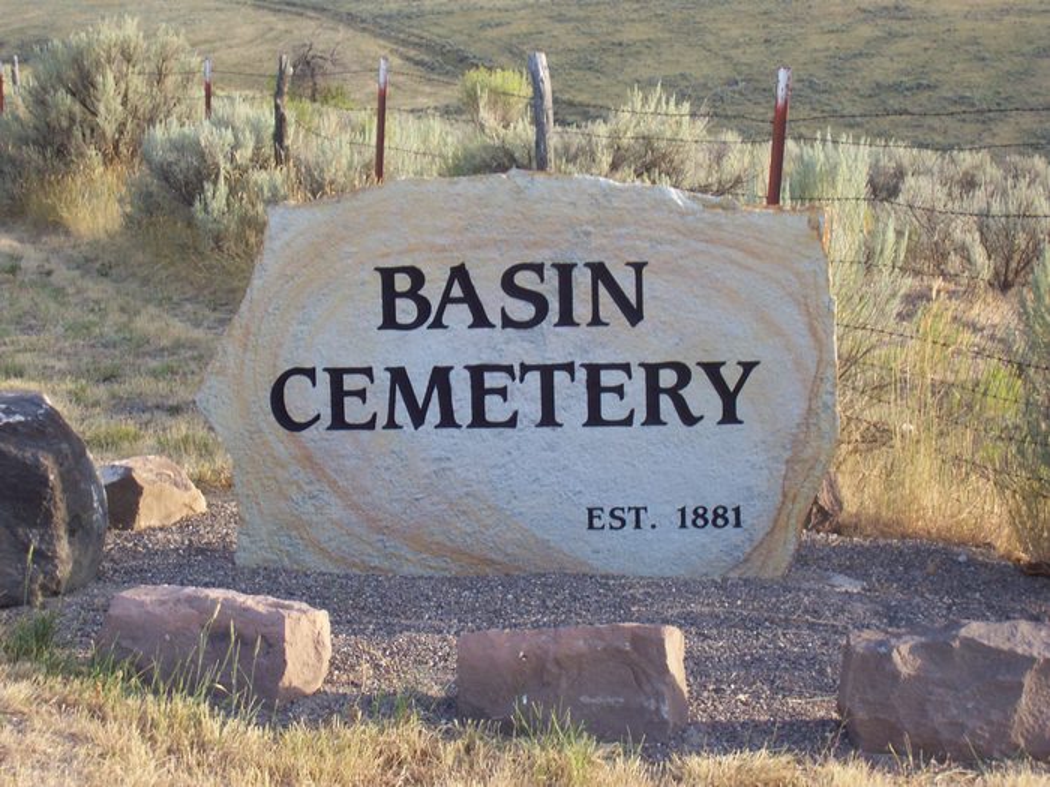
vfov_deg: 18.0
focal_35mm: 82
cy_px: 394
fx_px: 2487
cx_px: 525
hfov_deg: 23.8
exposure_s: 1/121
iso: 80
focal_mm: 13.5
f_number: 4
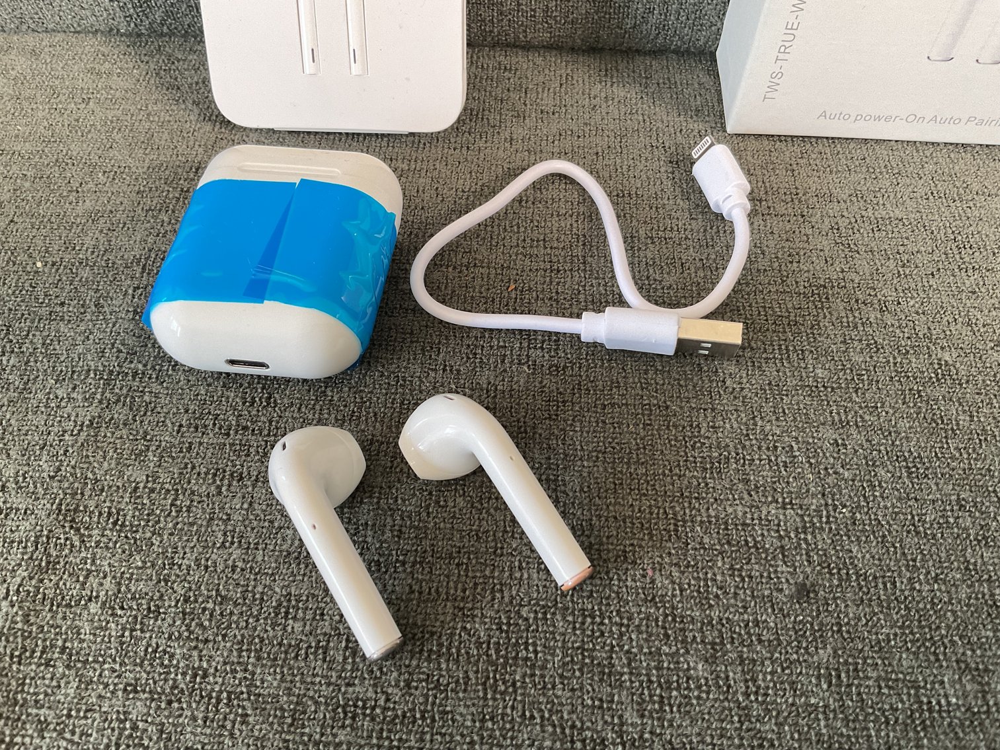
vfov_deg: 48.2
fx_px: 838
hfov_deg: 61.7
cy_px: 375
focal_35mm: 29
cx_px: 500
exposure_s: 1/60
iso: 80
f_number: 1.8
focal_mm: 3
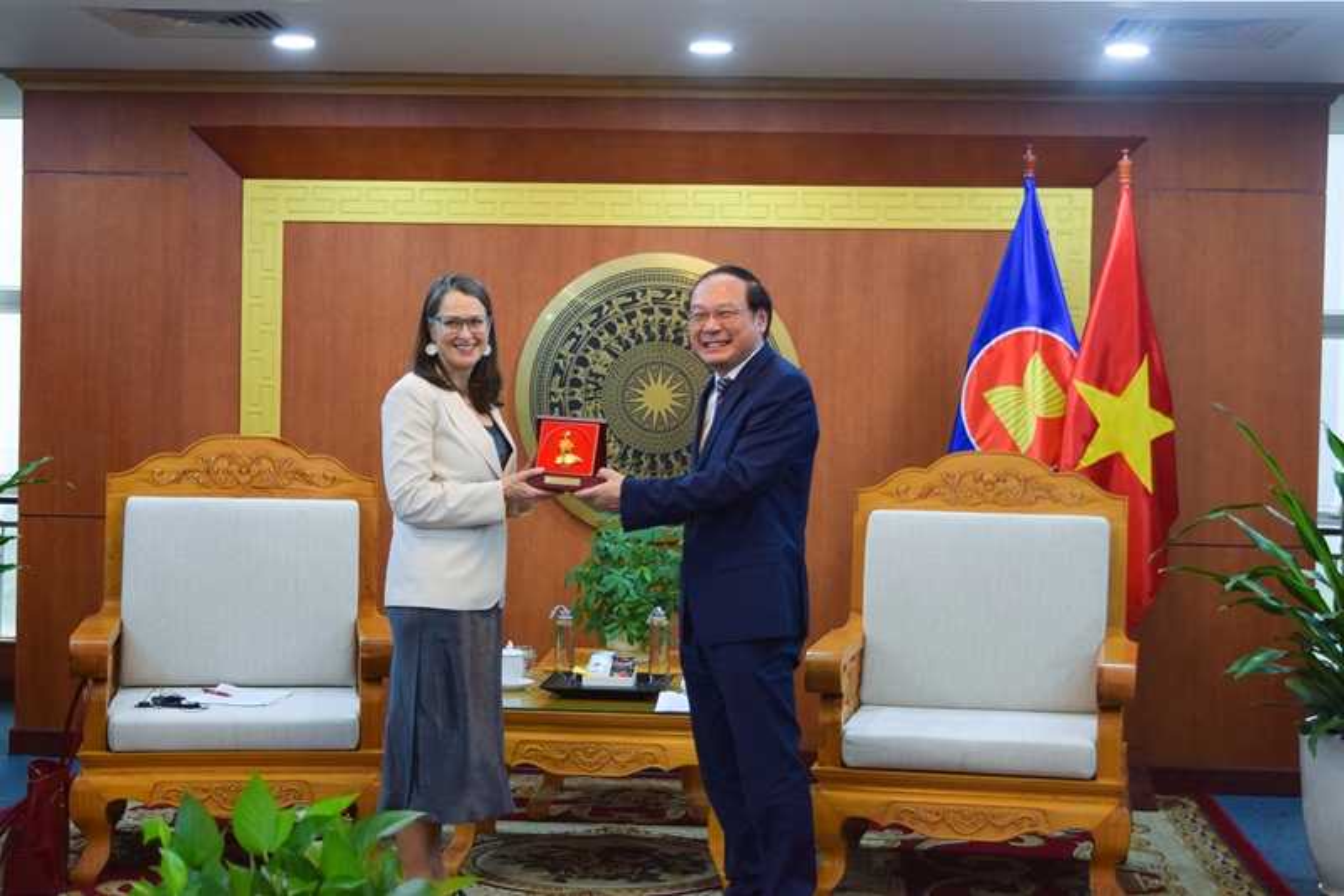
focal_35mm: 60
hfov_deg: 33.4
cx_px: 672
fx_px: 2239
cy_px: 448
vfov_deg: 22.6
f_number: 4.8
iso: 900
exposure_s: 1/60
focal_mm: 40
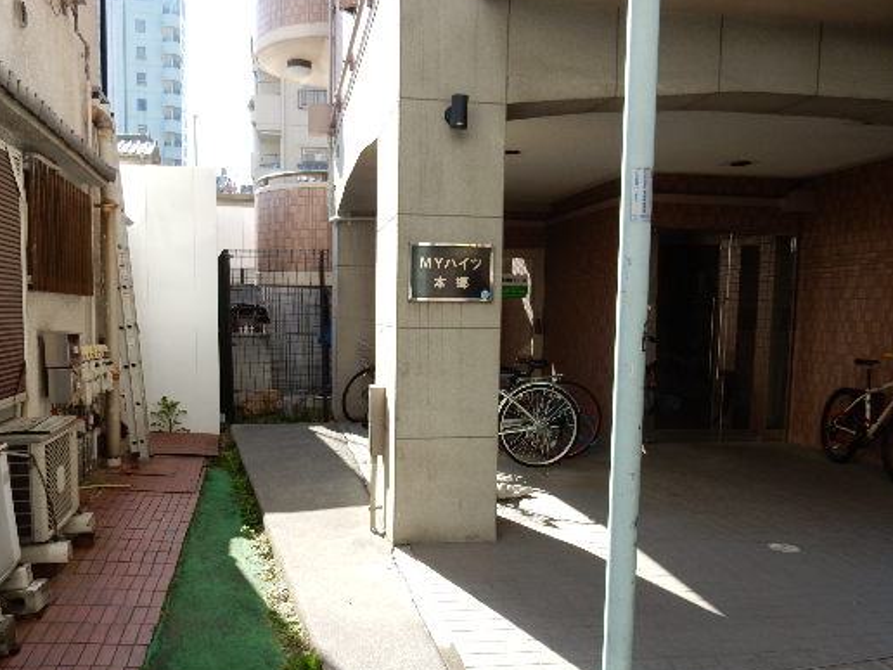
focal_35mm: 31
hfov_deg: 58.3
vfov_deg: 45.3
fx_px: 800
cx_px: 410
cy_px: 388
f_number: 3.7
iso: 125
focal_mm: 4.5
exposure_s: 1/250
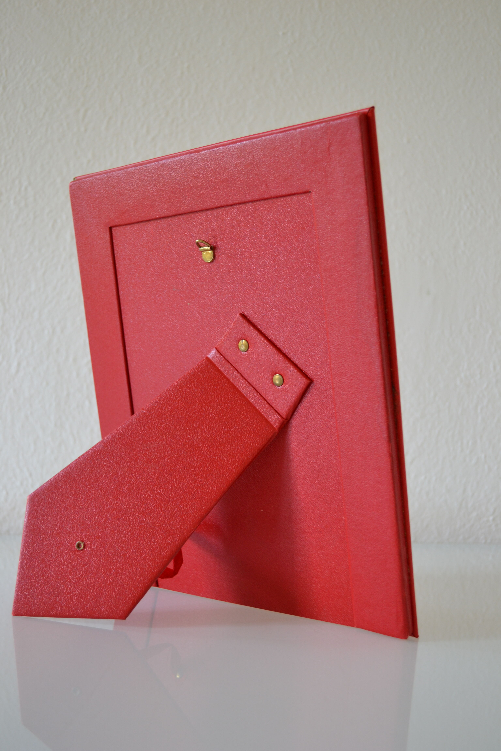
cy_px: 376
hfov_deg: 34.2
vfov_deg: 49.6
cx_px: 250
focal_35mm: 39
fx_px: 814
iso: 400
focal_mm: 26
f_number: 4.2
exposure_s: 1/30
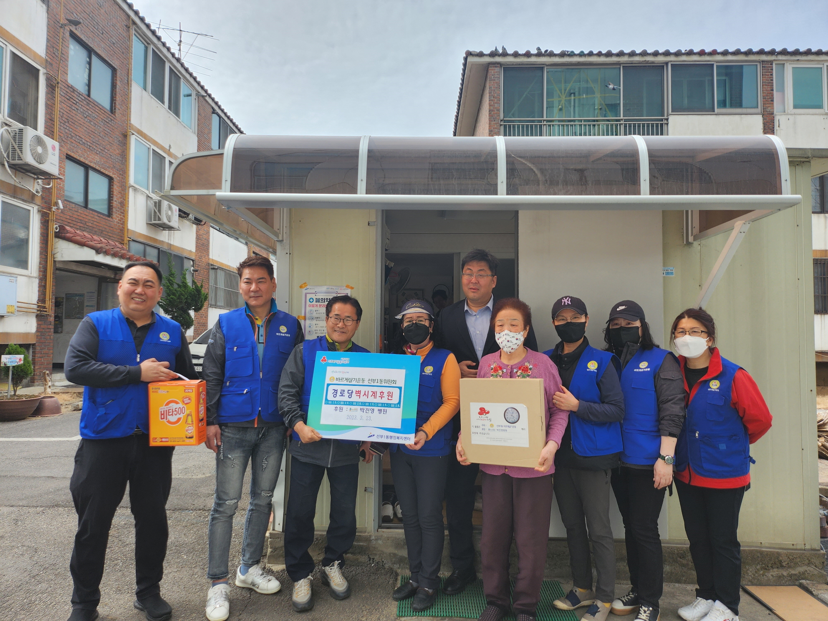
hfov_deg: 71.6
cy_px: 310
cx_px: 414
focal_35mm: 24
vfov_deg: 56.8
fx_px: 574
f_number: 1.8
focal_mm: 5
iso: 50
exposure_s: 1/1090
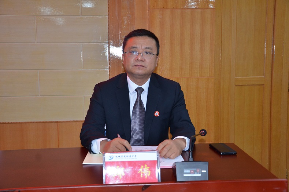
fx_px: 385
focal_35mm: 48
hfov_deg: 41.2
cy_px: 96
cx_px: 144
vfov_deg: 28.0
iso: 1000
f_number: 4.8
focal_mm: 32
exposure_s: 1/60
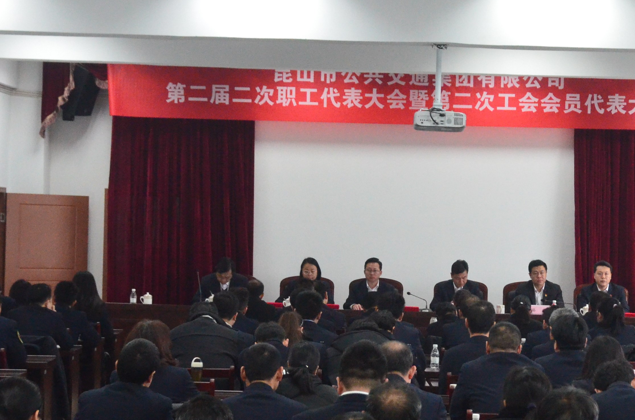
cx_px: 414
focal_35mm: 106
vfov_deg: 12.8
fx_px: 1866
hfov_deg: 19.3
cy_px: 264
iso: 3200
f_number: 5.6
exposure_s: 1/60
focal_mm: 32
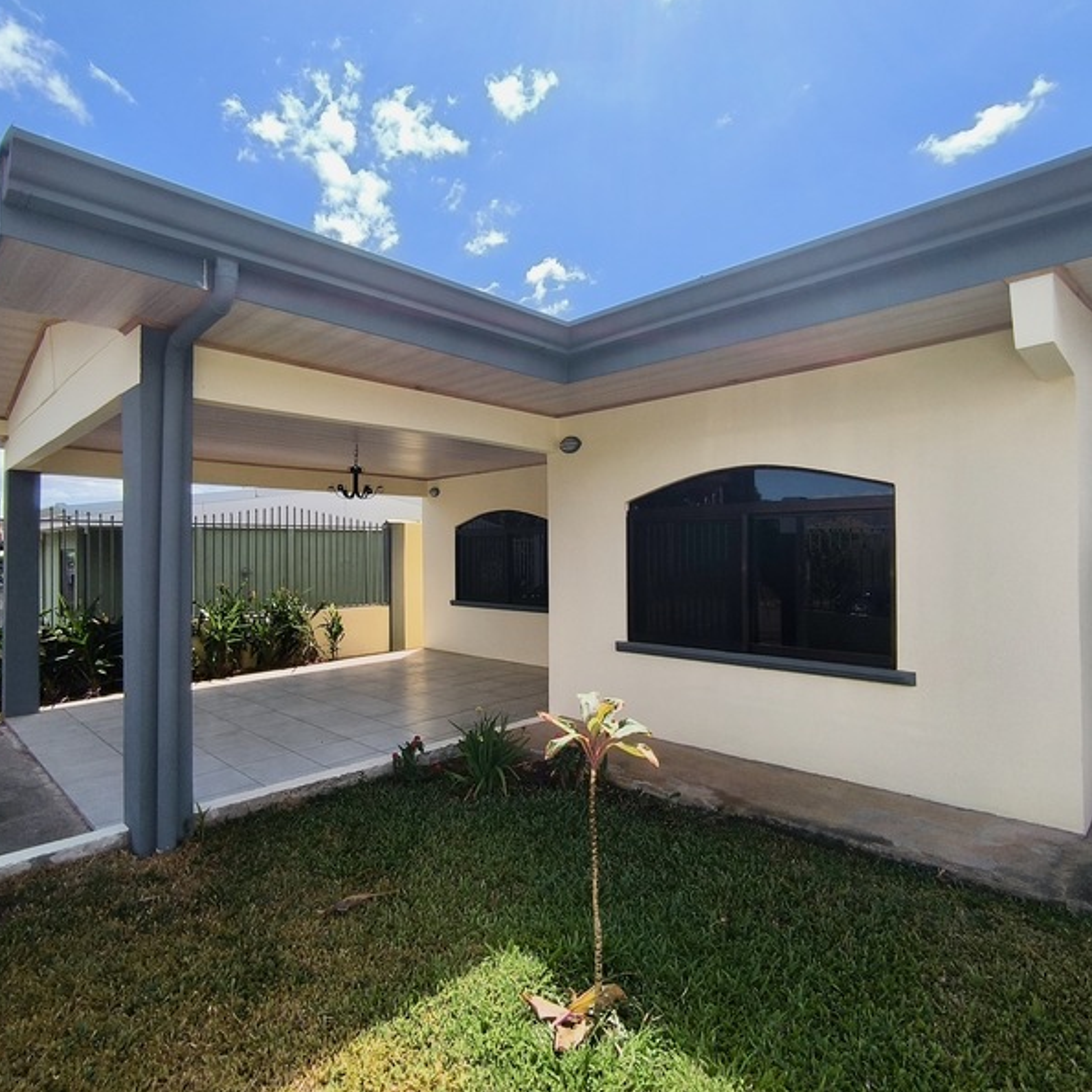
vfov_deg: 77.7
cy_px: 545
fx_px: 678
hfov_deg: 77.7
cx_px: 534
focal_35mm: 19
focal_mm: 1.65
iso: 50
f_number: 2.2
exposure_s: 1/1922
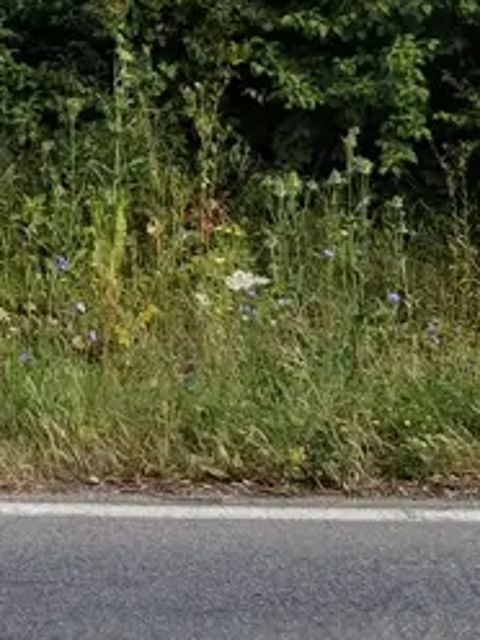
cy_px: -59
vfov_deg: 12.5
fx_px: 2884
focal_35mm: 156
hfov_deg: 9.2
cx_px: -266
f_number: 1.8
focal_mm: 4.75
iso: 100
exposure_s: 1/873
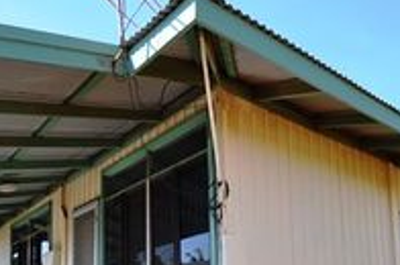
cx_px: 265
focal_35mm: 36
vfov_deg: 33.6
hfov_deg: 52.2
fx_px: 399
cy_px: 266
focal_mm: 10
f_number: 8
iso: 200
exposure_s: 1/250
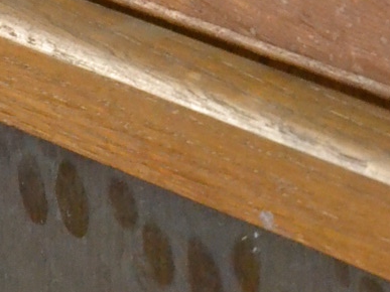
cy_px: 154
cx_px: 306
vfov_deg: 3.3
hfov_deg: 4.4
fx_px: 5035
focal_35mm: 447
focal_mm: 52
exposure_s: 1/40
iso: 3200
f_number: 4.5
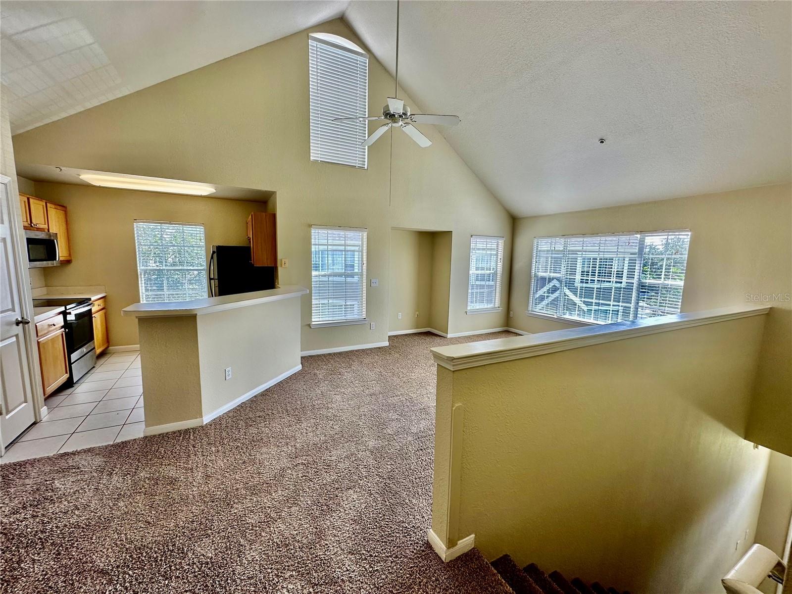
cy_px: 297
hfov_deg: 102.1
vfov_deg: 85.7
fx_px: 320
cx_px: 396
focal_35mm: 14
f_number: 2.2
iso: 40
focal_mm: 2.22
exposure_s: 1/150
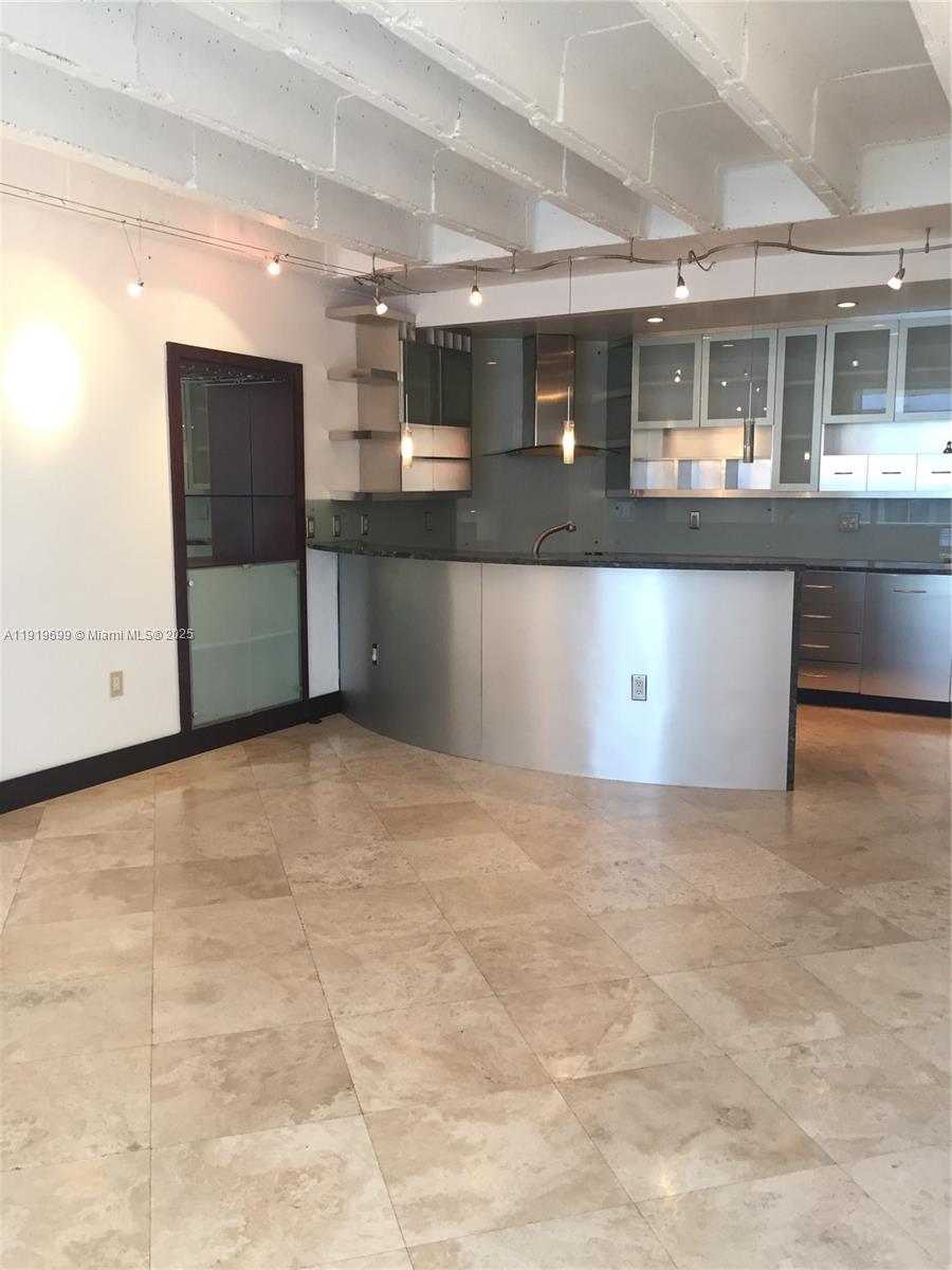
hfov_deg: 48.2
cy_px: 635
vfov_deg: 61.7
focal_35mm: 29
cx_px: 476
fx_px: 1063
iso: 40
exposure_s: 1/30
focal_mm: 4.15
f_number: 2.2
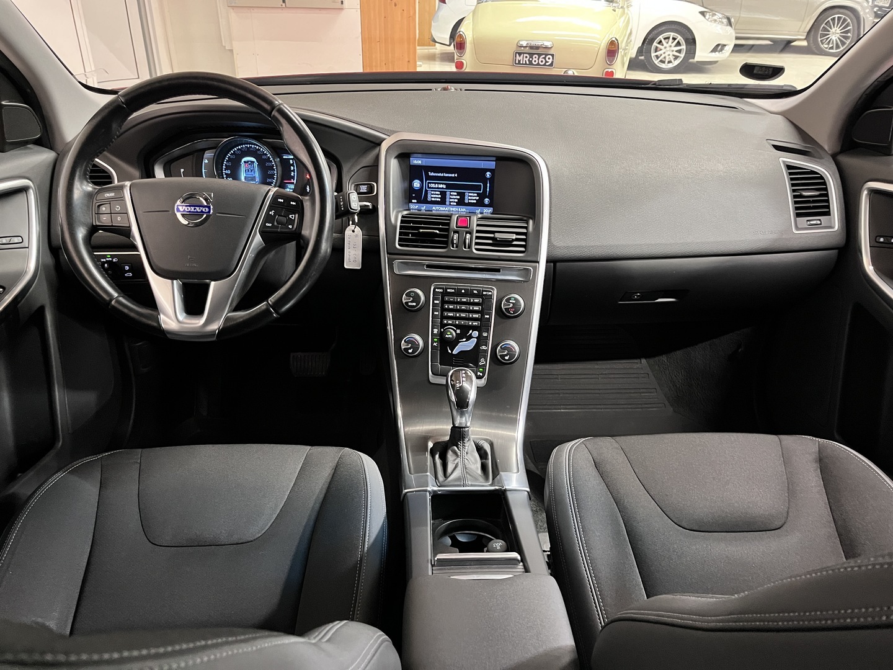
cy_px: 335
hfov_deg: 67.3
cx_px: 446
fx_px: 671
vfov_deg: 53.1
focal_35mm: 26
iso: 640
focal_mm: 5.1
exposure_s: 1/33
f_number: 1.6
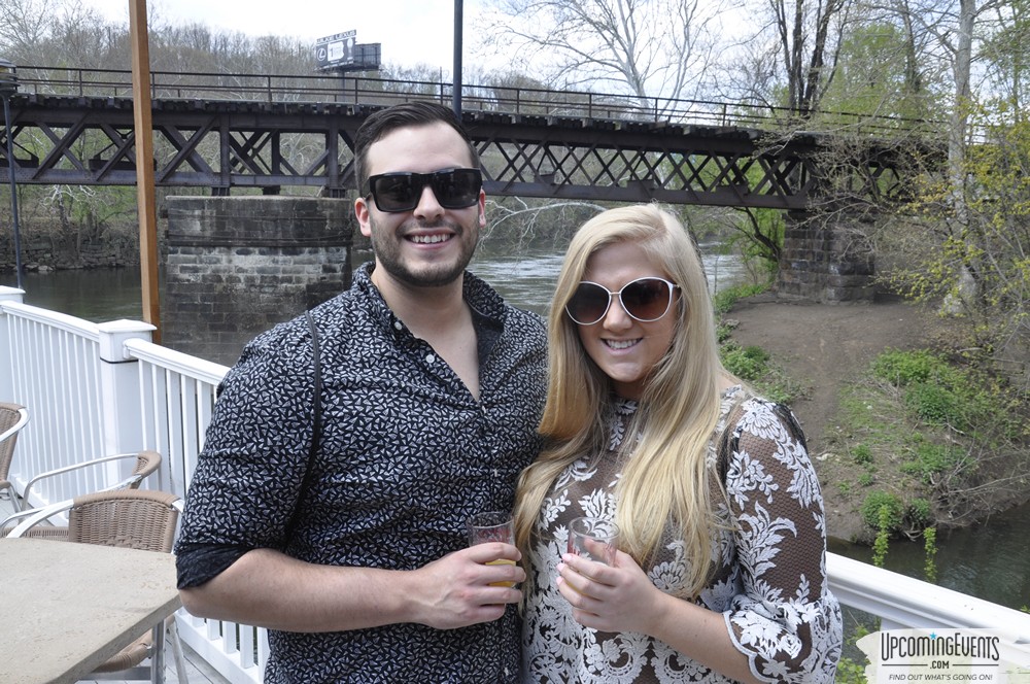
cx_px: 515
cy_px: 342
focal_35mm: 33
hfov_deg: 57.3
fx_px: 943
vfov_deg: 39.9
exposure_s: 1/160
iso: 400
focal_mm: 22
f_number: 13
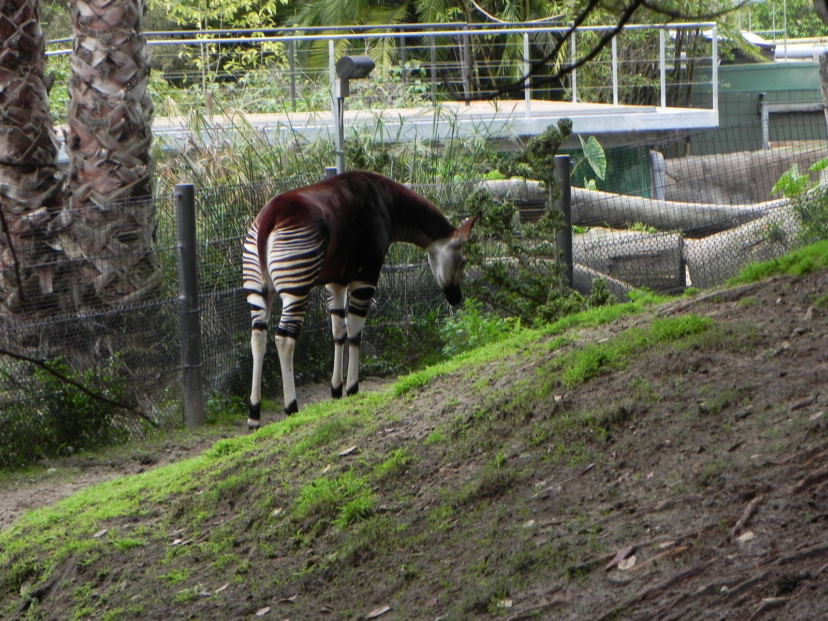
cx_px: 414
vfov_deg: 12.7
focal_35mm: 117
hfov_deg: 16.8
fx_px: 2799
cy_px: 310
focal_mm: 20.8
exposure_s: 1/78.5
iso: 160
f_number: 4
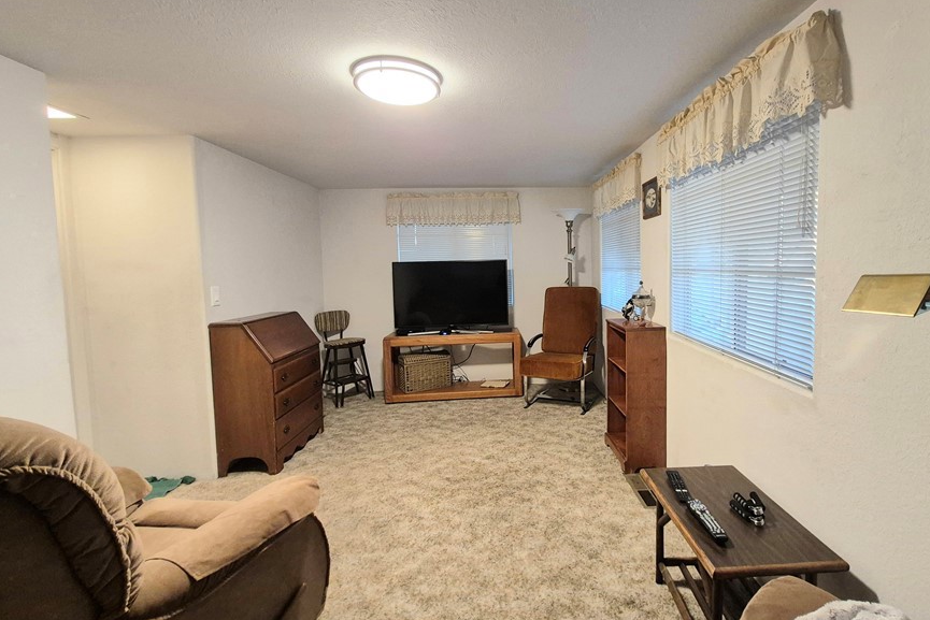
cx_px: 525
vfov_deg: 73.5
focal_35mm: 16
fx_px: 413
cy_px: 277
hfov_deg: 96.2
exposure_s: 1/60.2
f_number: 2.2
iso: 400
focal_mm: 1.74
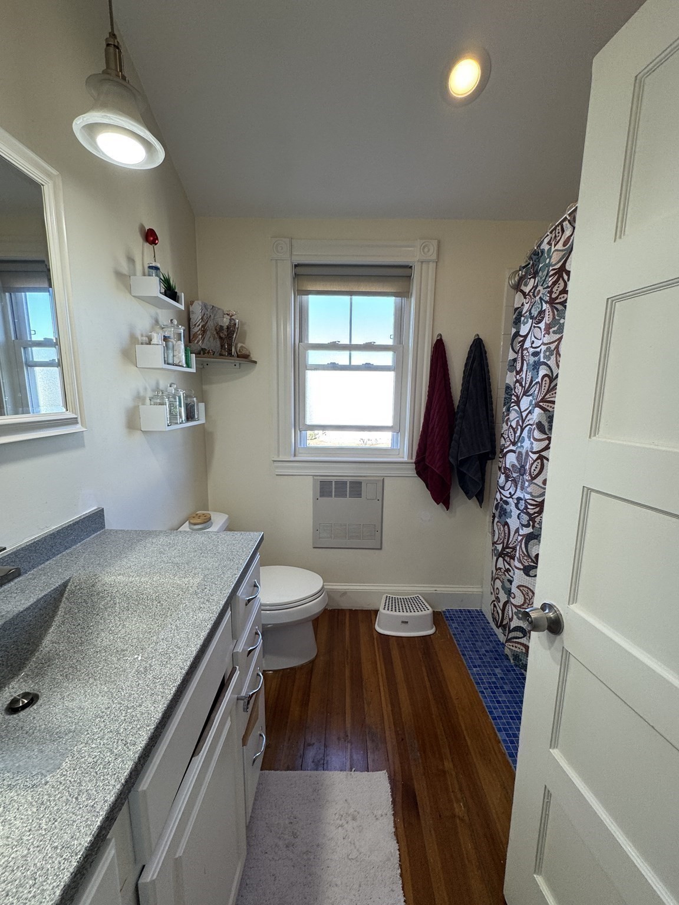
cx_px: 340
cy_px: 452
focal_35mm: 14
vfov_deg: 102.1
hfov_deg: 85.7
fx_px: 366
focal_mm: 2.22
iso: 125
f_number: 2.2
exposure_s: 1/120
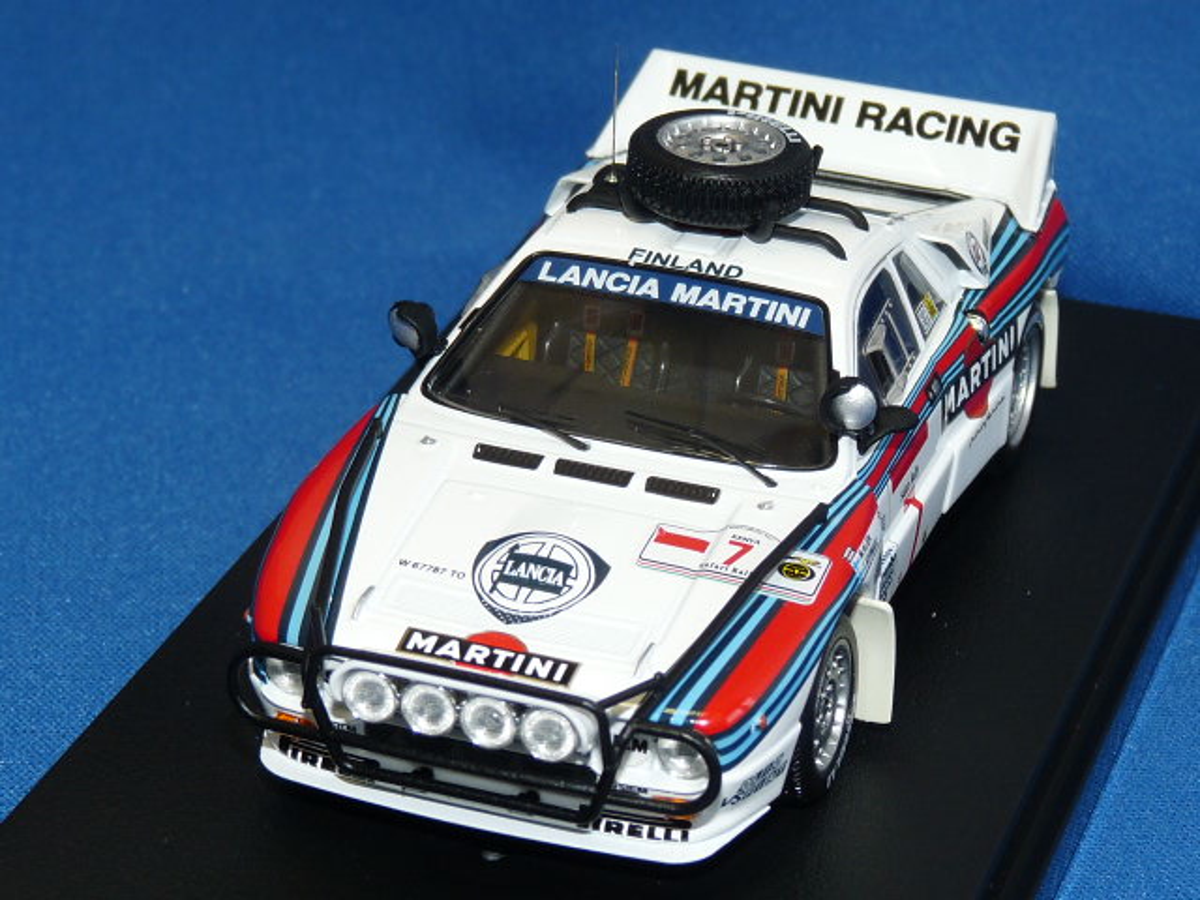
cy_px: 450
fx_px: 3987
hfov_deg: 17.1
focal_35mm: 115
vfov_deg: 12.9
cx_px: 600
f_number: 4
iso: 100
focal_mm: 11.5
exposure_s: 1/30
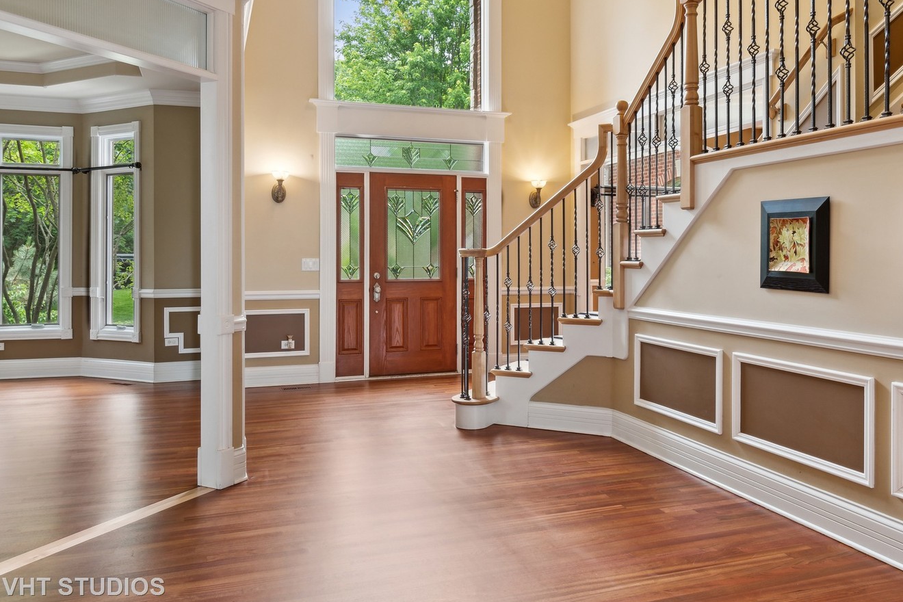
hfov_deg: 66.2
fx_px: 693
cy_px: 255
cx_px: 472
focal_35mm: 28
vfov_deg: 46.8
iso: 320
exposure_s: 1/6
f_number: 8
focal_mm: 15
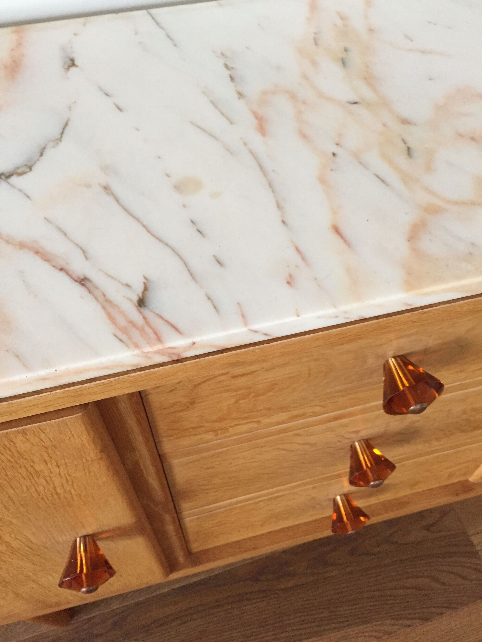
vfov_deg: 61.7
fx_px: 538
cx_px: 241
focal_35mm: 29
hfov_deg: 48.2
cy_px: 321
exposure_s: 1/17
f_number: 2.2
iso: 250
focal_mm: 4.15
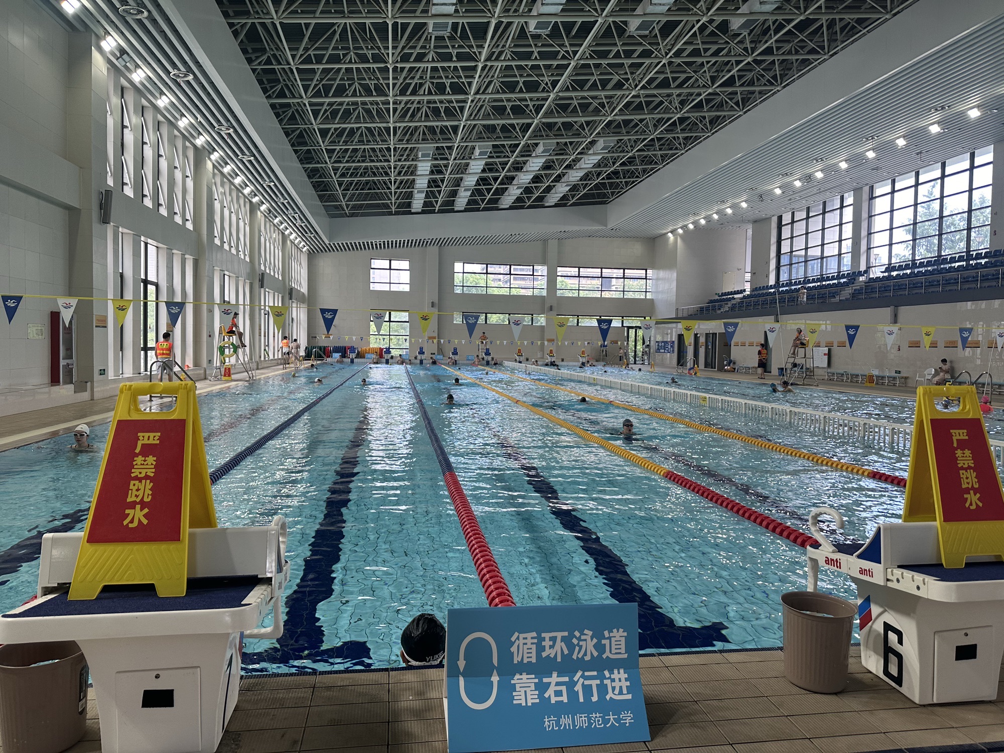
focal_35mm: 24
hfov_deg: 71.6
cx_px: 502
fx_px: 696
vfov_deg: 56.8
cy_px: 376
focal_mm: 6.86
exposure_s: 1/121
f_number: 1.78
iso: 64
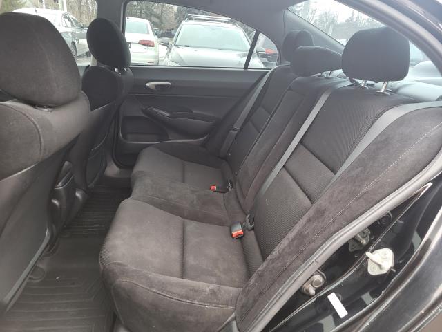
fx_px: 332
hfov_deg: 67.3
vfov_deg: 53.1
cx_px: 221
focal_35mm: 26
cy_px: 166
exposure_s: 1/120
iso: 160
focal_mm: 5.4
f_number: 1.8
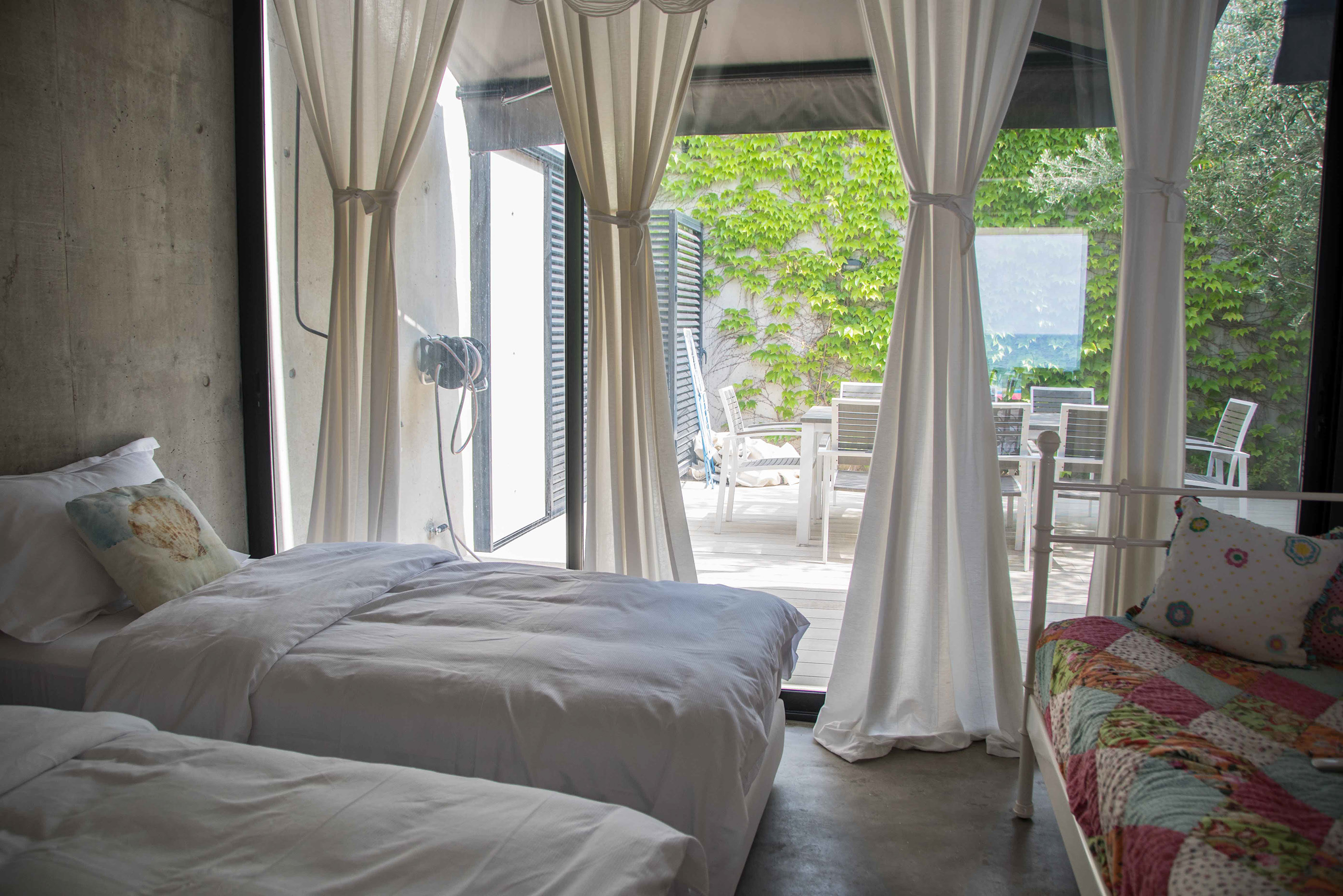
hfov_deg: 67.4
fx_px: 1007
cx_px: 672
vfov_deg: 47.9
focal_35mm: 27
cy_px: 448
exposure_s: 1/125
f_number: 4
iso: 160
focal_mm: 18
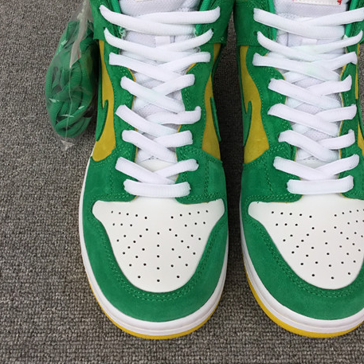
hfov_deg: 31.6
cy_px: 120
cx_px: 209
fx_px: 642
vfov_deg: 31.4
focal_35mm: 54
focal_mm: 3.3
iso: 25
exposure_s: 1/154
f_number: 2.4
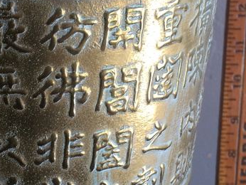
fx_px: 555
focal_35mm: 78
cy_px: 72
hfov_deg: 24.2
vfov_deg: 18.9
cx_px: 18
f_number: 2.2
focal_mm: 4.12
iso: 50
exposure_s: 1/60
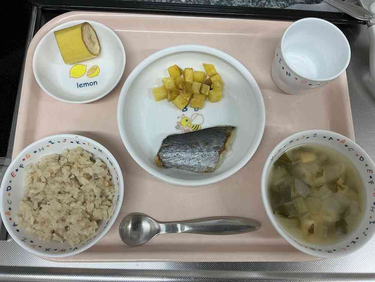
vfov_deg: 48.2
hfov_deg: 61.7
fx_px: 314
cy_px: 141
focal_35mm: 29
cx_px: 188
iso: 50
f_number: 1.8
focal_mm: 3
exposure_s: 1/120
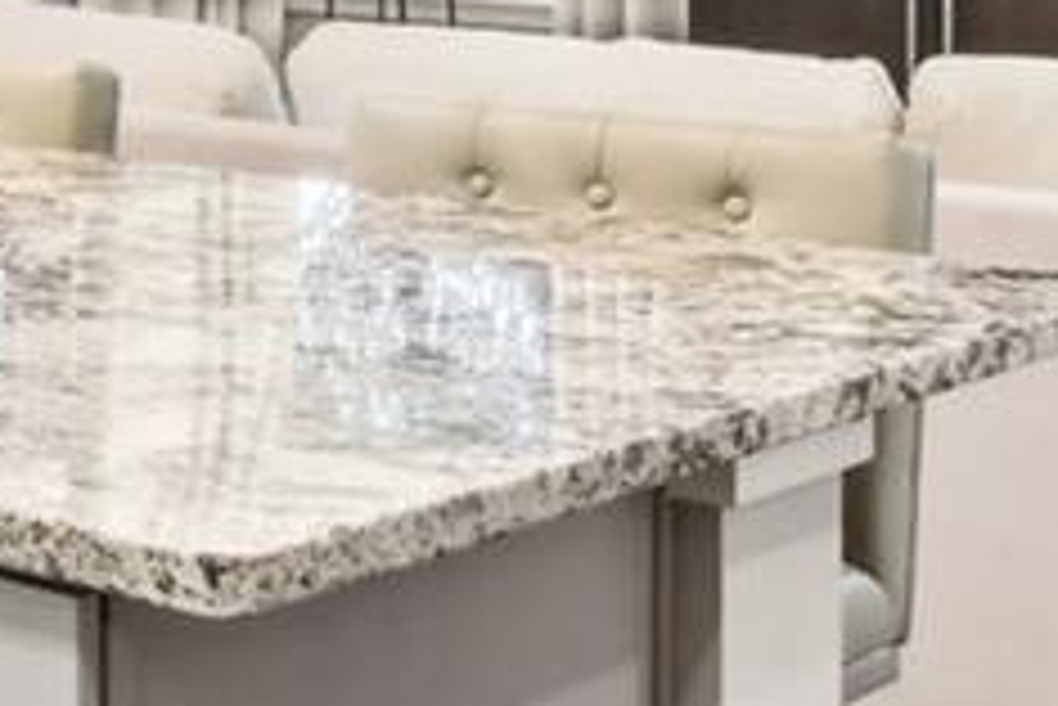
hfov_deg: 16.0
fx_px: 2999
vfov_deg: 13.0
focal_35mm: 102
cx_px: -1004
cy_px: -175
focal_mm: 15
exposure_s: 1/4
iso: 400
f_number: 8
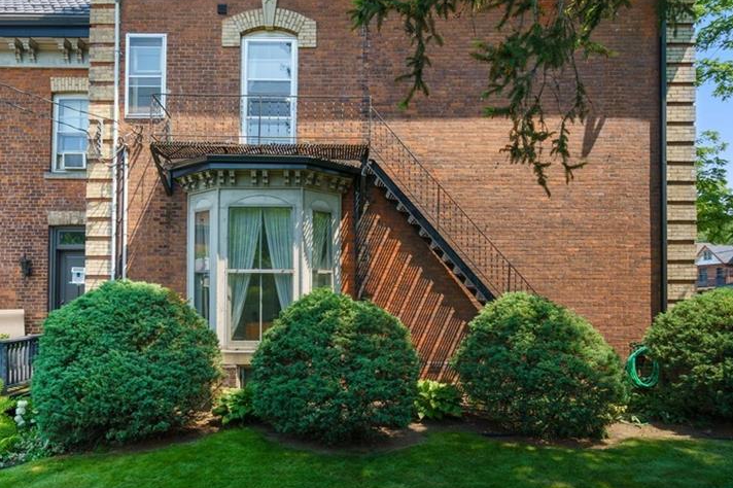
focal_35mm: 23
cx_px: 328
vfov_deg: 54.7
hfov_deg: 75.9
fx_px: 468
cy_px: 289
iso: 320
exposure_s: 1/50
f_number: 9
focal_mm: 16
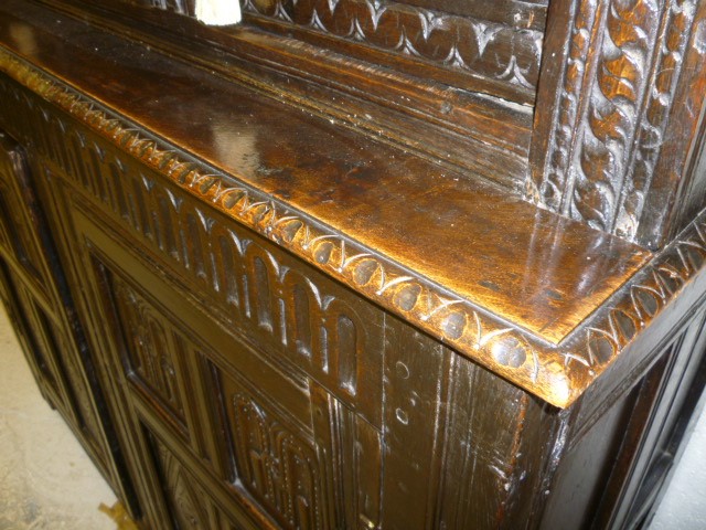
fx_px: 591
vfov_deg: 48.2
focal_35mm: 29
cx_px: 353
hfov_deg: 61.7
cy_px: 265
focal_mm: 5.2
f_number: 3.3
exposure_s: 1/30
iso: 125
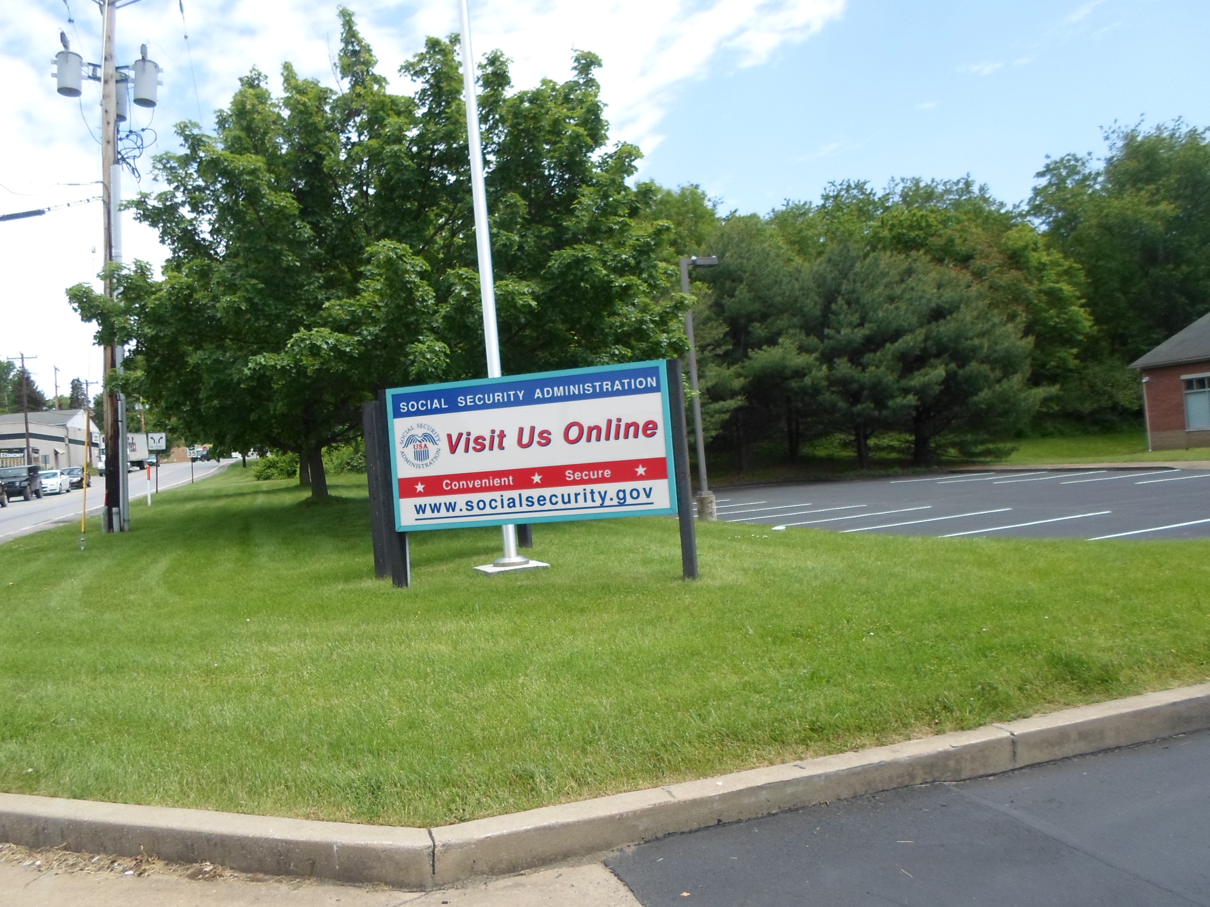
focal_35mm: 25
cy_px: 454
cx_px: 605
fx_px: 874
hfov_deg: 69.4
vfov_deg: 54.9
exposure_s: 1/750
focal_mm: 4.5
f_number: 2.5
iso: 80
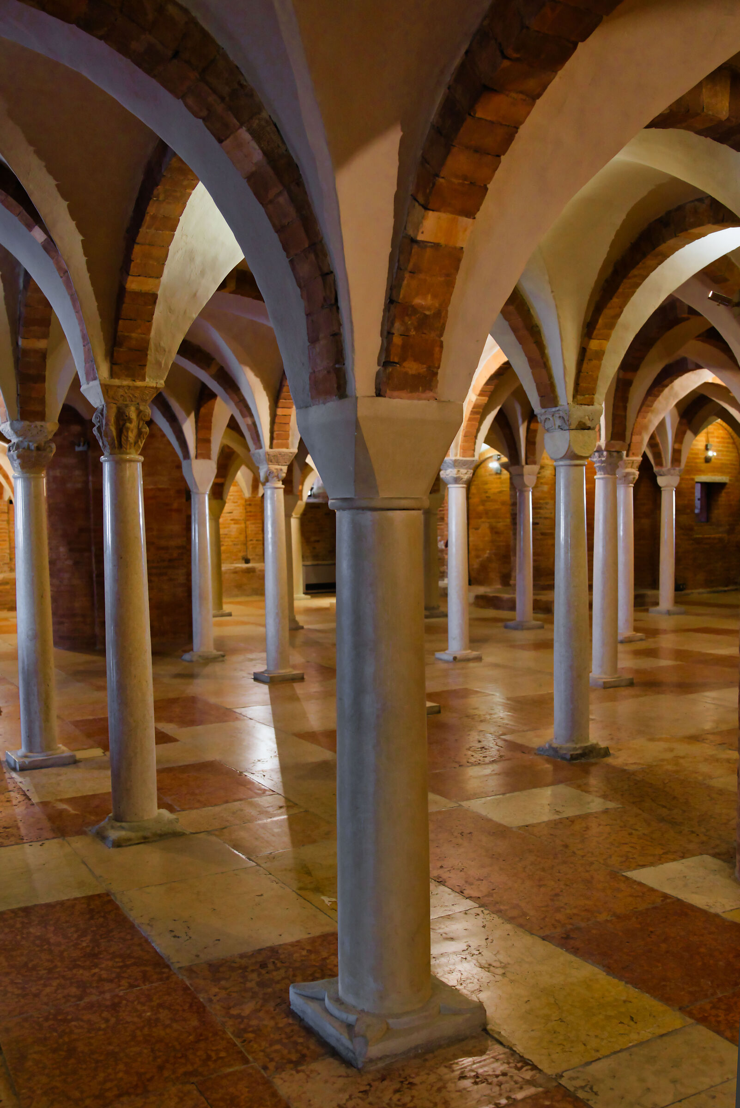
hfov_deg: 43.6
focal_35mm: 30
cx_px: 370
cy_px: 554
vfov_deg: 61.9
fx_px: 924
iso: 3200
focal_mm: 30
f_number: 4
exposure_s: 1/30
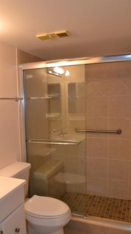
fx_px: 198
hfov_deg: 36.6
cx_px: 59
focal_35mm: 32
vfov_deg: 61.0
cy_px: 119
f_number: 5.6
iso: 1100
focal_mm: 20
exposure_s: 1/60
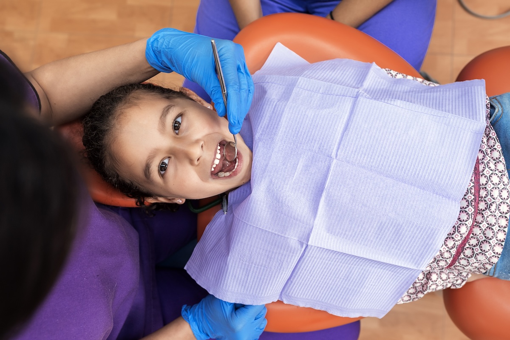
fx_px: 496
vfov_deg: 37.9
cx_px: 255
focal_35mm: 35
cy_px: 170
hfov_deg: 54.4
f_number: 4.5
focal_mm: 35
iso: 1000
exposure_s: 1/160
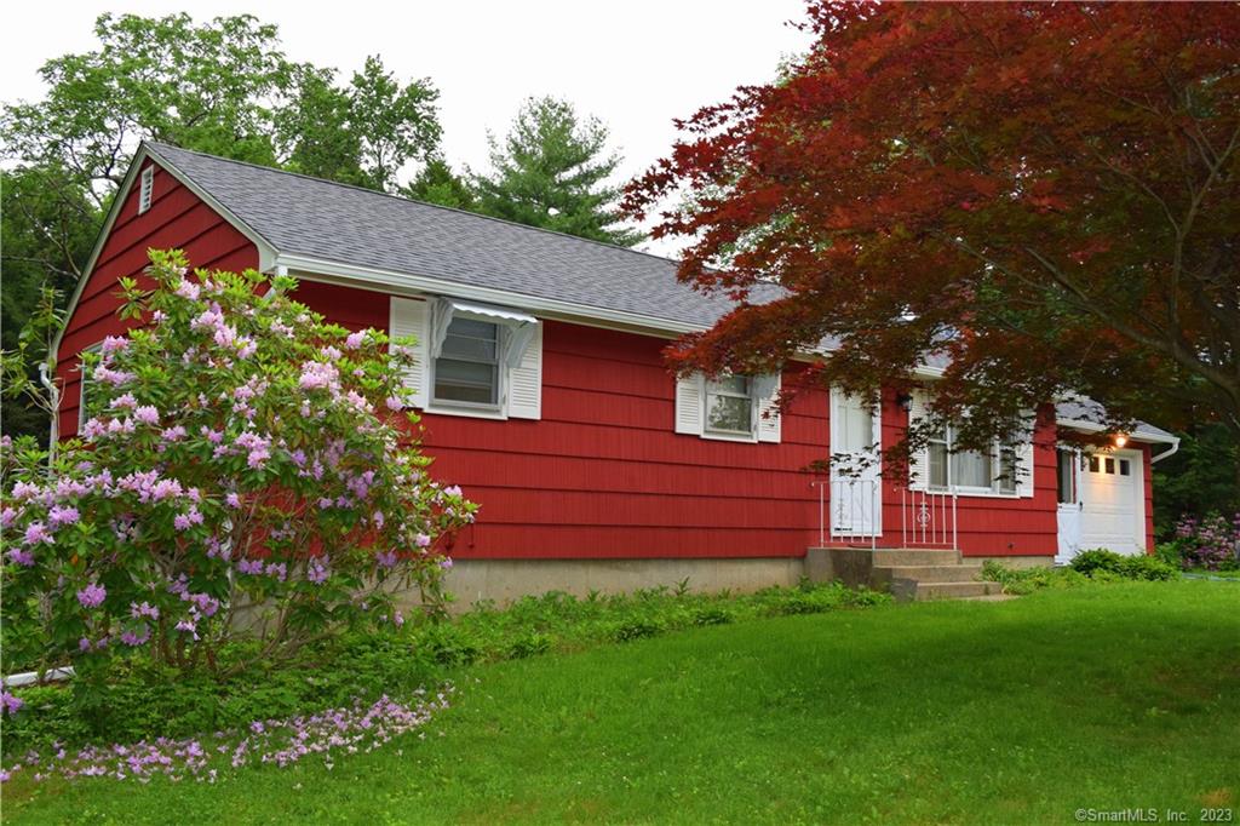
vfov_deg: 39.9
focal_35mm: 33
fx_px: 1136
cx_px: 620
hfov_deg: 57.2
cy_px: 413
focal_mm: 22
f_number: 5.6
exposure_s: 1/125
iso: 800
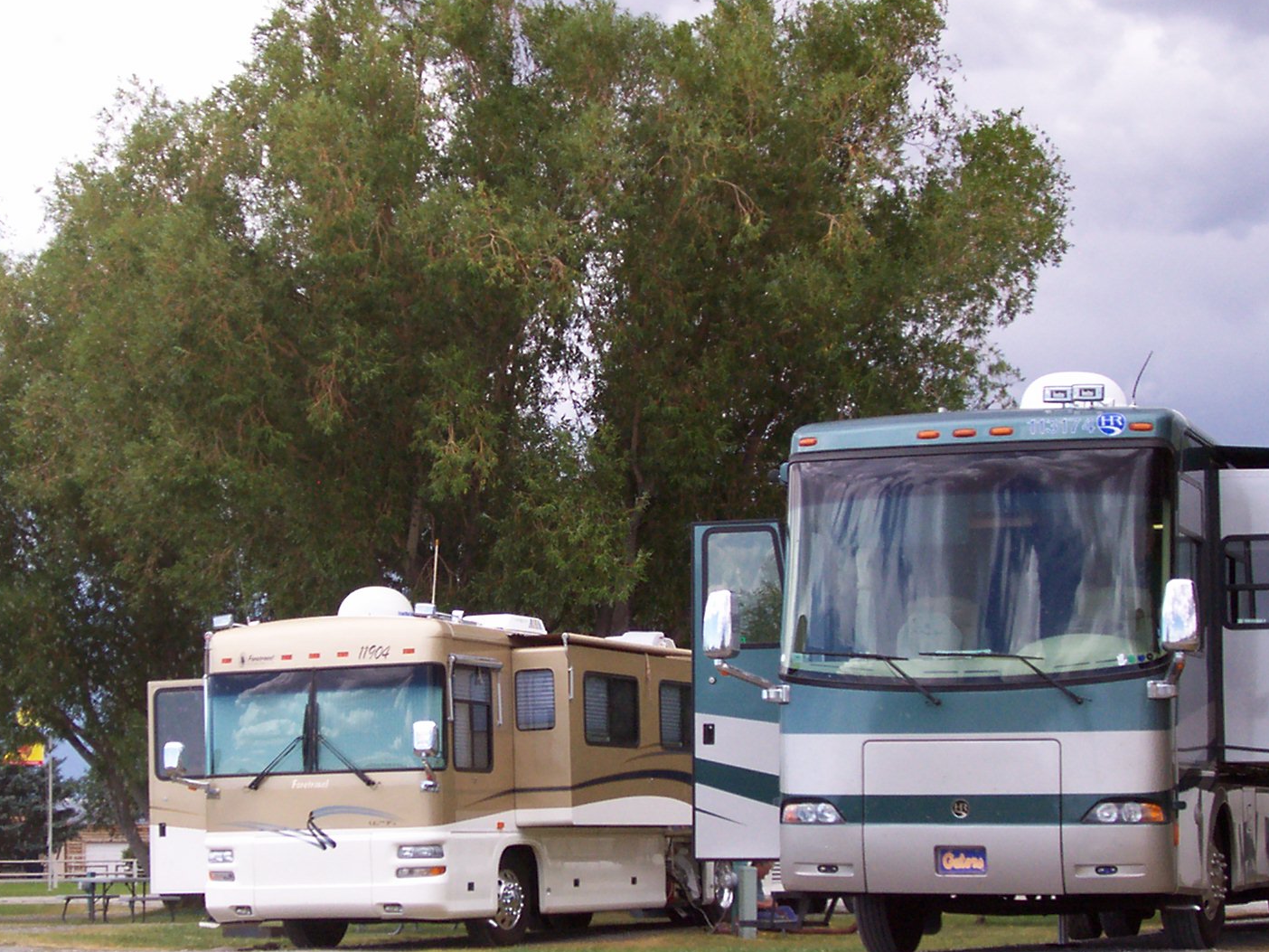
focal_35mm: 87
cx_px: 572
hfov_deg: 22.5
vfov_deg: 17.0
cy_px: 523
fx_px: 3189
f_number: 3.2
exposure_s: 1/555
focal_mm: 8.7
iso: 80
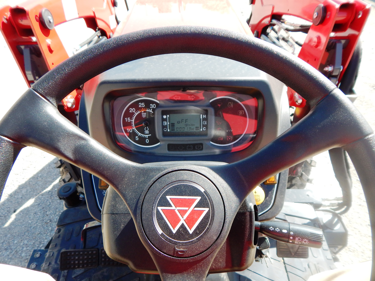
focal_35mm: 22
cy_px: 140
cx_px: 188
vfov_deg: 61.1
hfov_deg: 76.4
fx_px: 238
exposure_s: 1/400
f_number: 3
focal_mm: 4
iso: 125
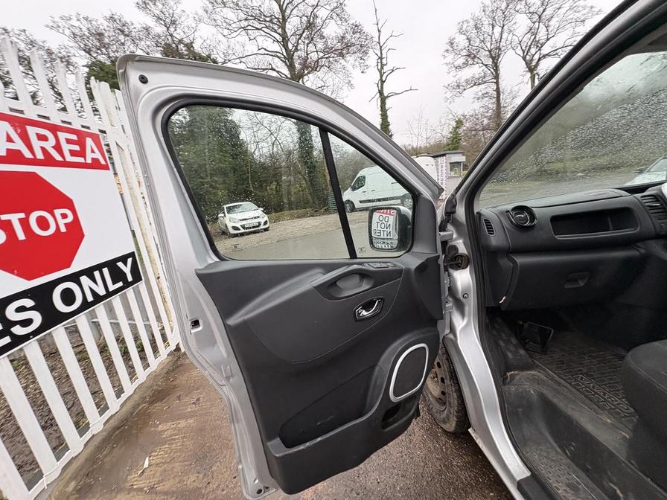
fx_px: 270
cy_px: 250
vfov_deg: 85.7
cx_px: 334
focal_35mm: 14
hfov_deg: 102.1
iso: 200
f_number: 2.2
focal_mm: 2.22
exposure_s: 1/99
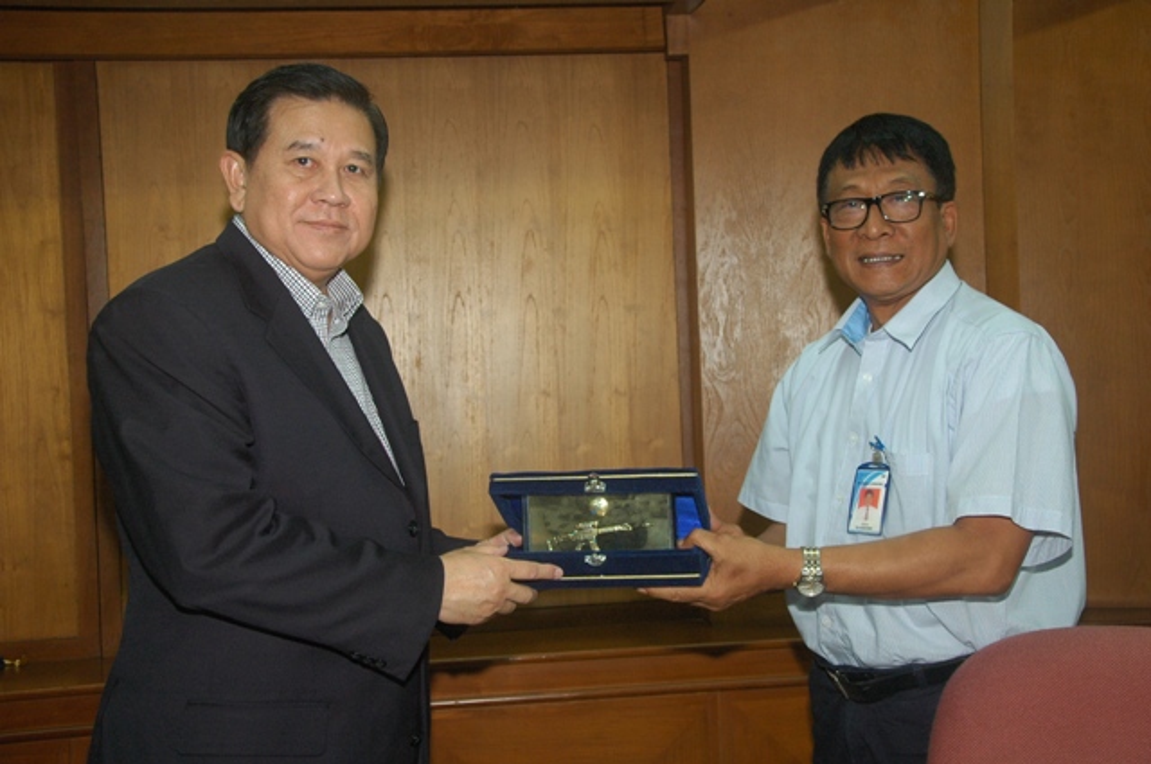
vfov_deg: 31.8
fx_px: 1341
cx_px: 576
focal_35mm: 42
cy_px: 382
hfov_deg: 46.5
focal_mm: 28
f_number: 5.6
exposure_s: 1/60
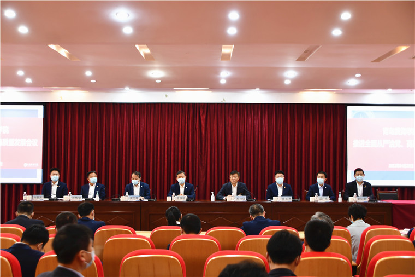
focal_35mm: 42
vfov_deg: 31.9
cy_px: 138
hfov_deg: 46.4
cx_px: 208
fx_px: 484
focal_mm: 28
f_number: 4
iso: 250
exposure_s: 1/6
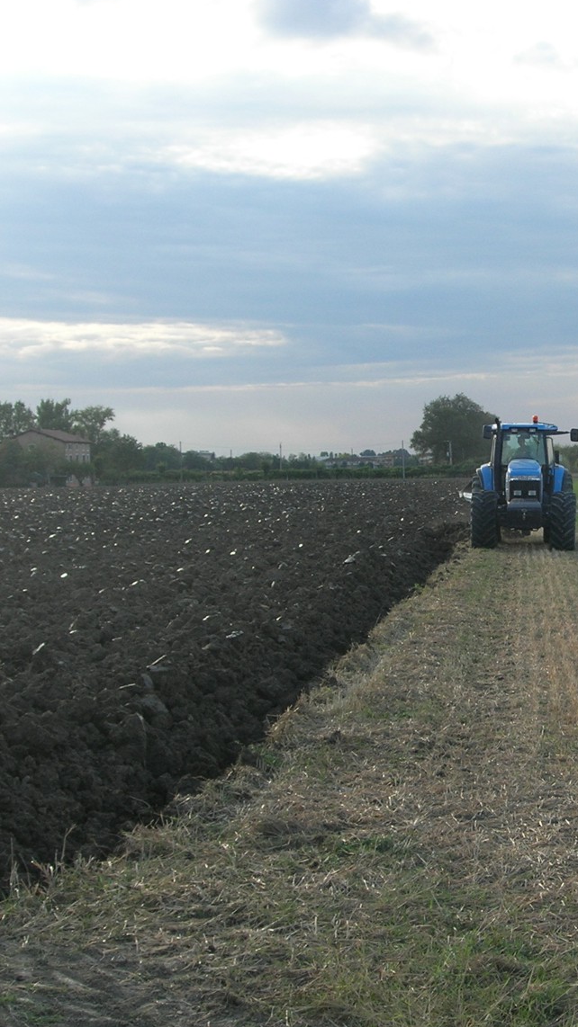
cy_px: 505
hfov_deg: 20.1
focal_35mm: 58
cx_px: 576
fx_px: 1581
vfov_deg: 36.0
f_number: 4.8
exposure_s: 1/233
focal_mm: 7.8
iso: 64
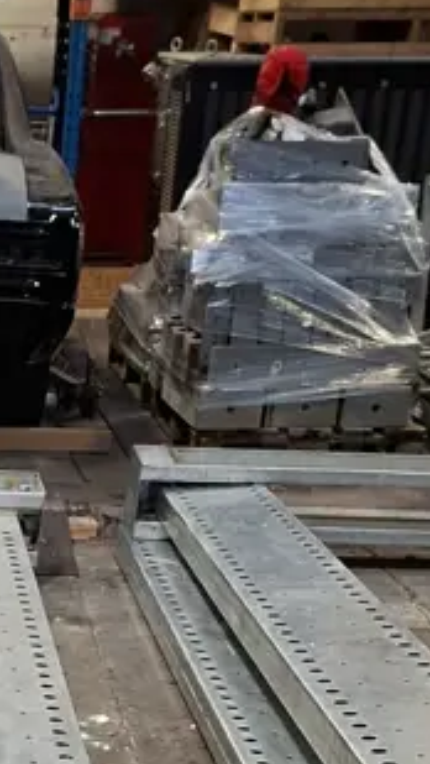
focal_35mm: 83
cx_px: -208
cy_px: 1130
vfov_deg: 21.6
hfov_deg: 13.7
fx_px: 1681
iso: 250
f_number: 1.8
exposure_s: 1/100
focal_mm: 5.54
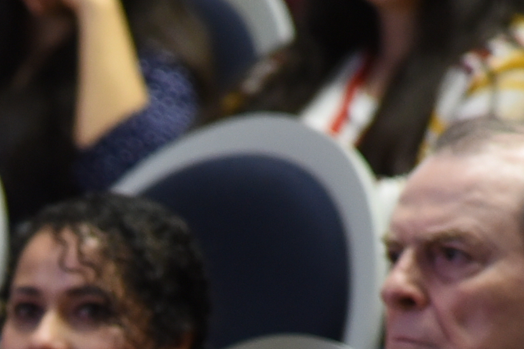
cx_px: -351
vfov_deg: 2.1
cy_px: 917
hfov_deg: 3.1
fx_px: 9579
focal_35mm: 658
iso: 1600
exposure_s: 1/15
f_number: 4
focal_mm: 120
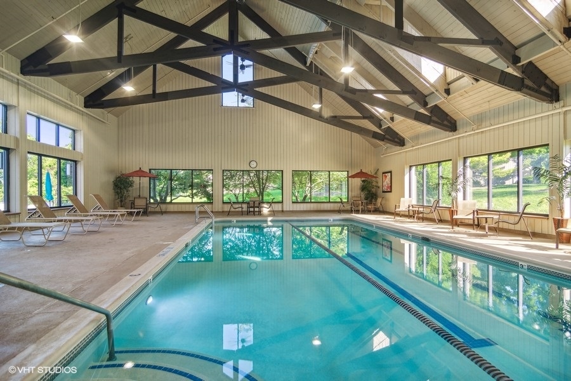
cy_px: 190
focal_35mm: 18
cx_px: 286
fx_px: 285
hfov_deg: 90.0
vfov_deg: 67.4
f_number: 8
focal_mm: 12
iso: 200
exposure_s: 1/125
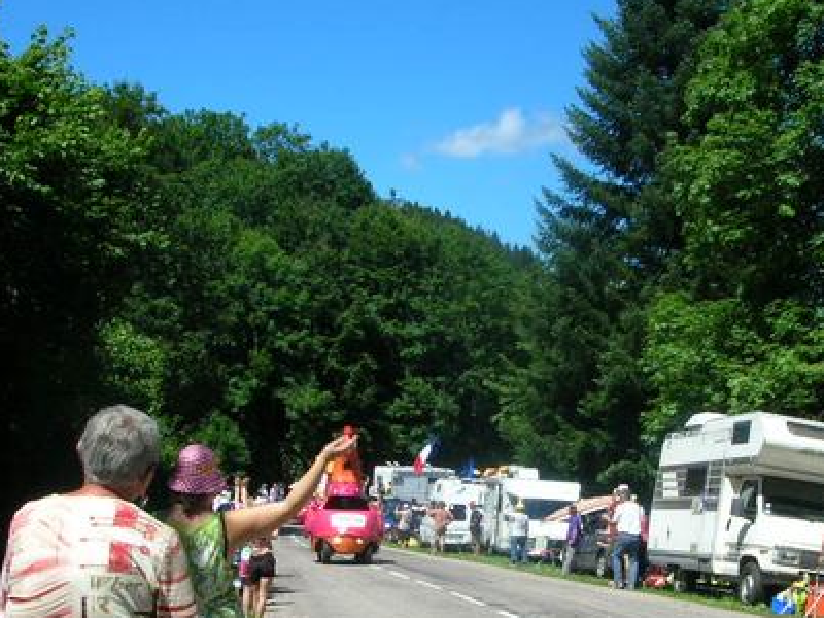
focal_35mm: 56
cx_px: 542
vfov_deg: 25.8
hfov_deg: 34.1
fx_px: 1333
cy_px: 449
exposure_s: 1/276
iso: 50
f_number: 5.6
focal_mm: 5.8
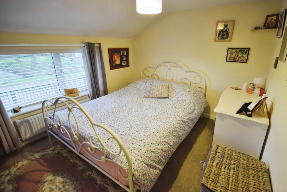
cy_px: 96
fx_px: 132
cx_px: 144
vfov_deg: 72.1
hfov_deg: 95.0
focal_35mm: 16
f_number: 4.2
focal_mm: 11
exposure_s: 1/60
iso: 900
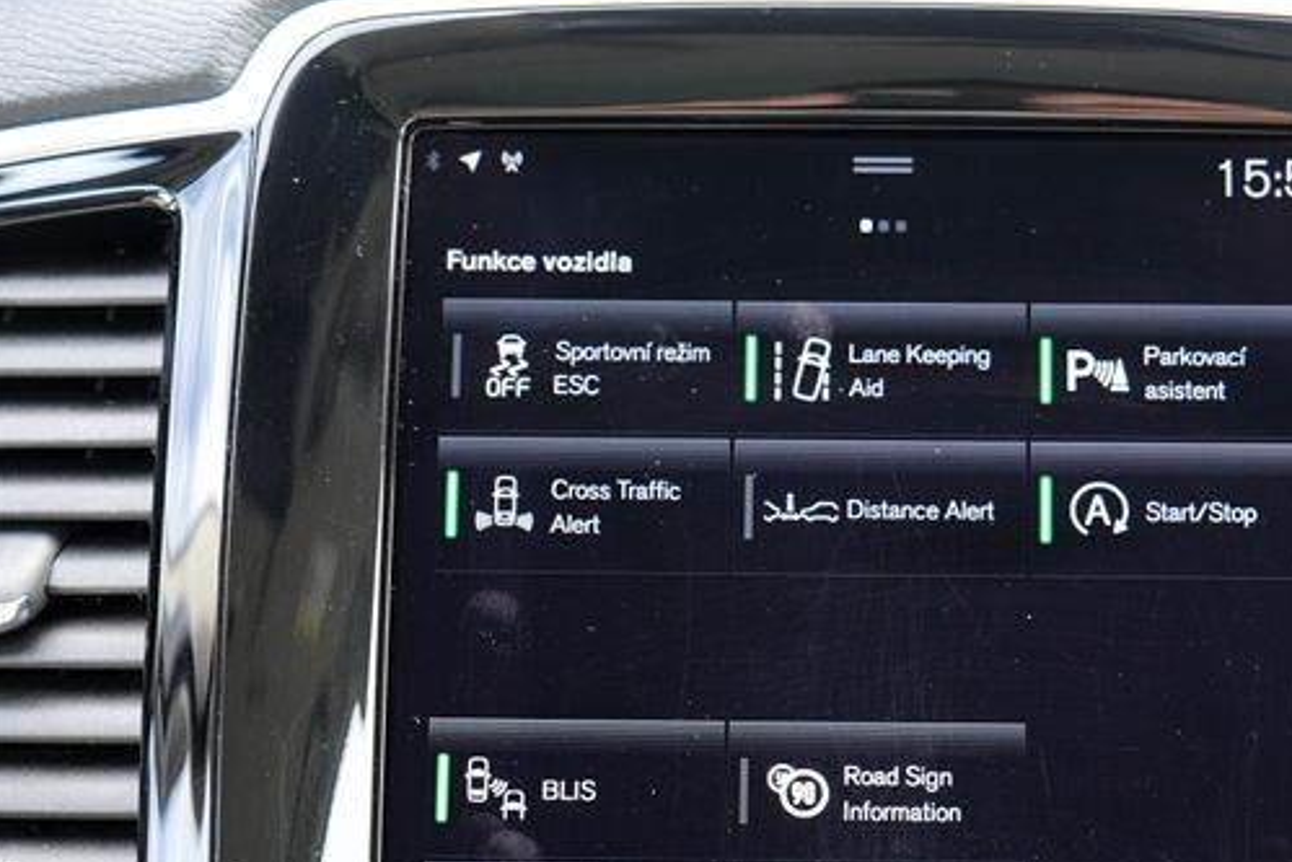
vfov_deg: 17.2
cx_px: 891
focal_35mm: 78
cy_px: 812
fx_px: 2800
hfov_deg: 25.8
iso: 400
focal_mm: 38
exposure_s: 1/60
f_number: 4
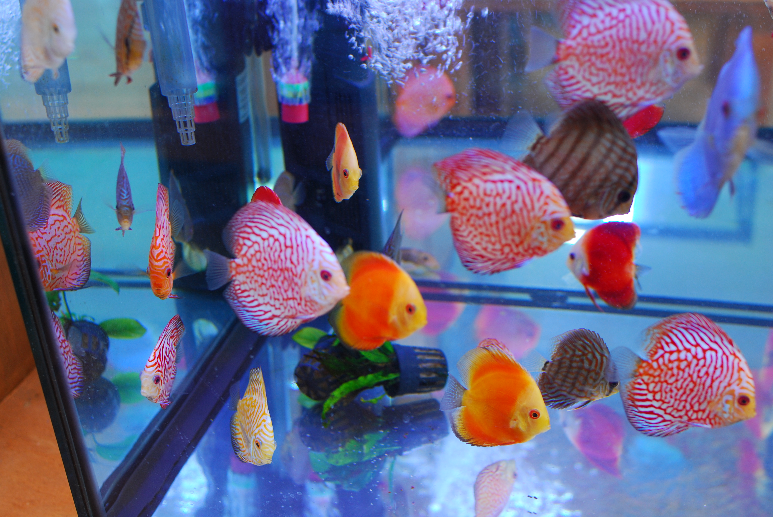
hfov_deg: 46.3
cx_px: 386
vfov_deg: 32.0
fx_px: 903
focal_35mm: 42
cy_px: 258
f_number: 2.8
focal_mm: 28
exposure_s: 1/30
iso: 200
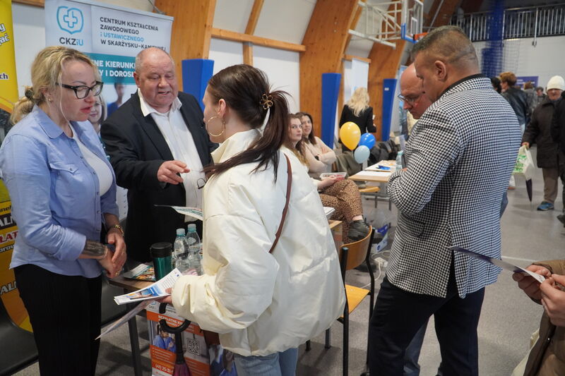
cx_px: 282
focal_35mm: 27
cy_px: 188
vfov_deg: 47.9
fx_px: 424
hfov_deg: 67.4
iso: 1600
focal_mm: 18
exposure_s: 1/160
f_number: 4
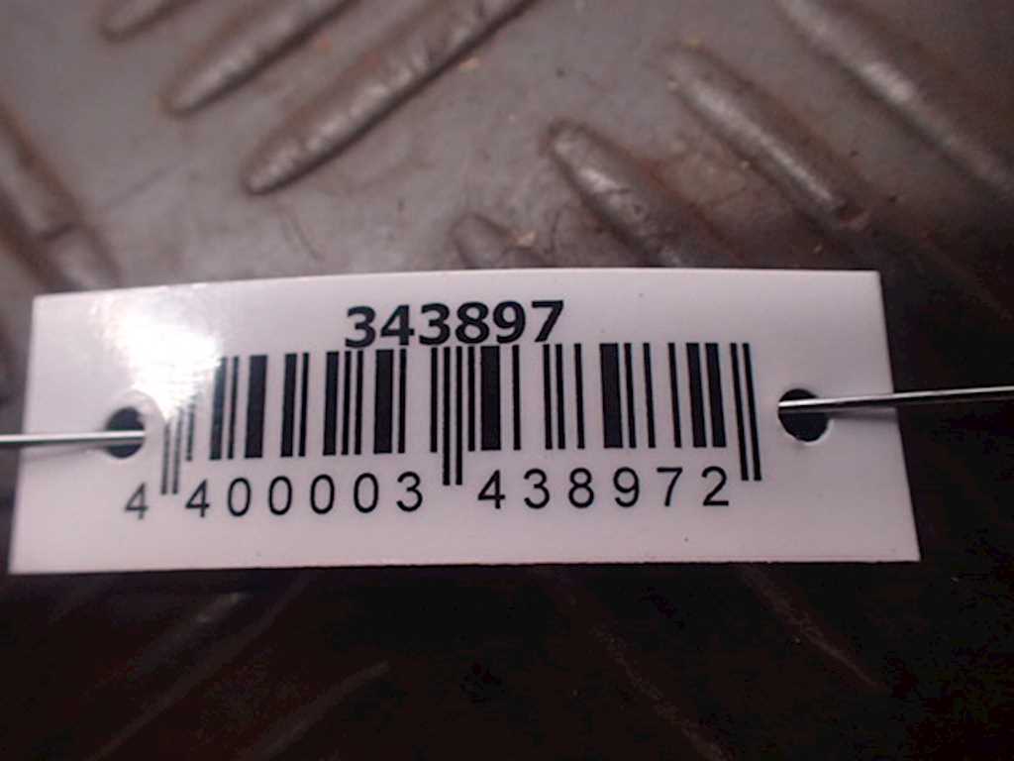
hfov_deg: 60.0
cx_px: 507
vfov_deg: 46.8
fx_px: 879
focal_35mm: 30
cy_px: 380
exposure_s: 1/125
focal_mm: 5.5
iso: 800
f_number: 2.3
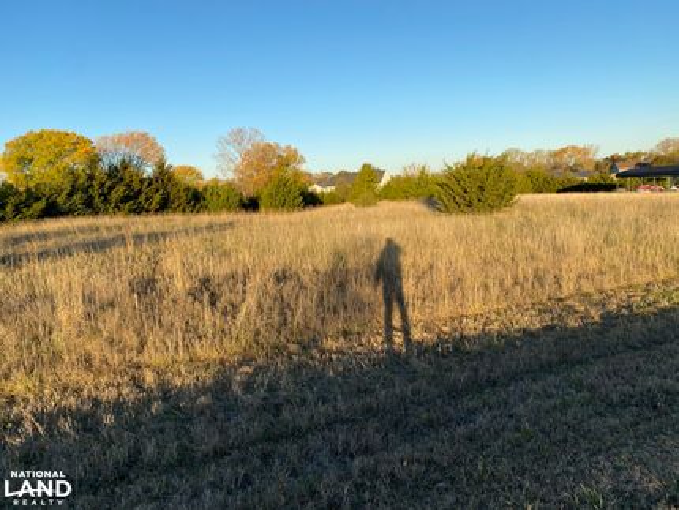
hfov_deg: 67.3
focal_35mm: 26
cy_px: 255
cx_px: 340
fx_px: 510
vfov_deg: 53.1
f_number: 1.8
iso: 32
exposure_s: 1/1447
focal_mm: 4.25
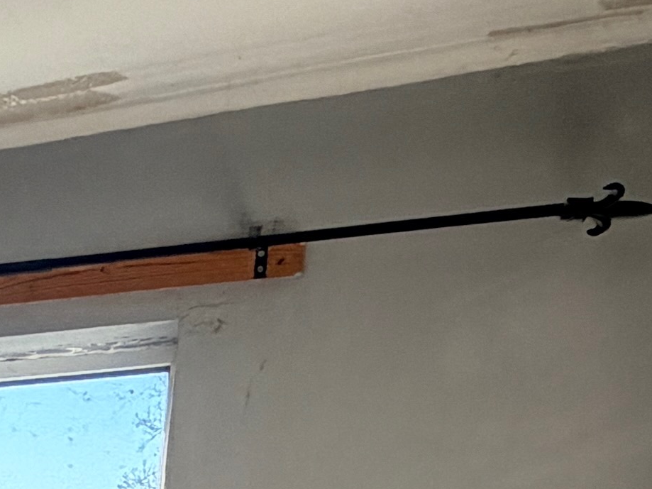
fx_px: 1638
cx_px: -634
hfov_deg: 17.0
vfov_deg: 13.6
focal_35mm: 87
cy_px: 1075
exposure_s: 1/152
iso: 50
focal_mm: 2.22
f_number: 2.2
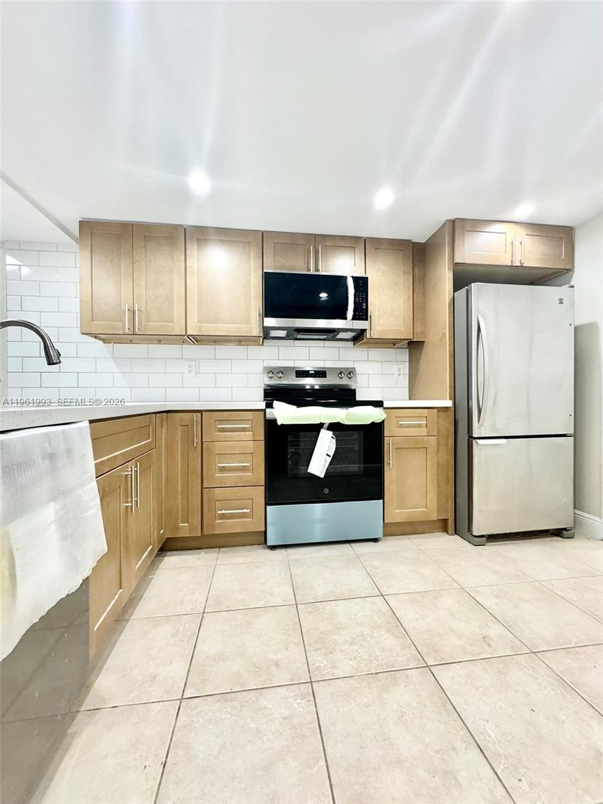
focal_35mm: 14
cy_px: 402
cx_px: 302
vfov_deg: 102.1
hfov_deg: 85.7
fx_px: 325
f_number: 2.2
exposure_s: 1/120
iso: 250
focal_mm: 2.22
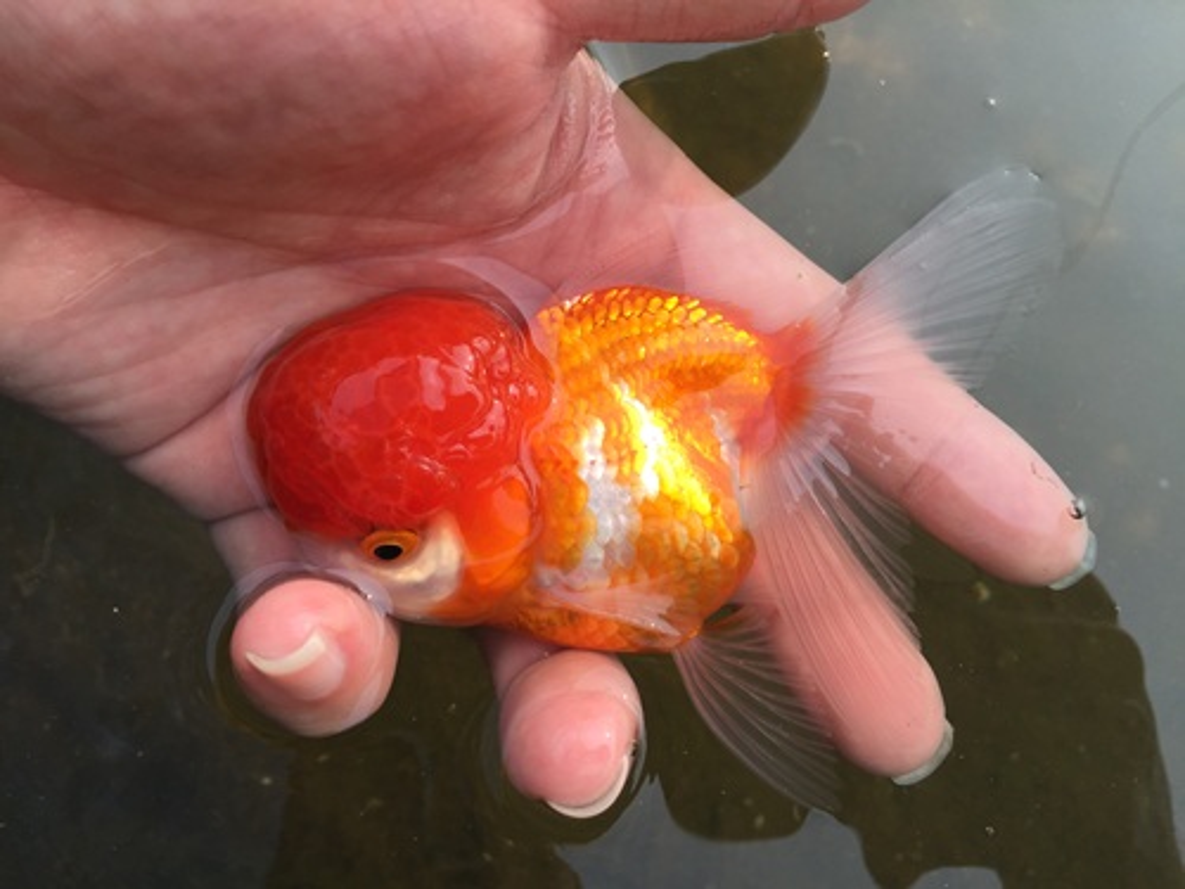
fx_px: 993
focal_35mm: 29
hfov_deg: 61.7
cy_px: 444
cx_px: 592
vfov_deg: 48.2
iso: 32
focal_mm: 4.15
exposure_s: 1/590
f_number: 2.2
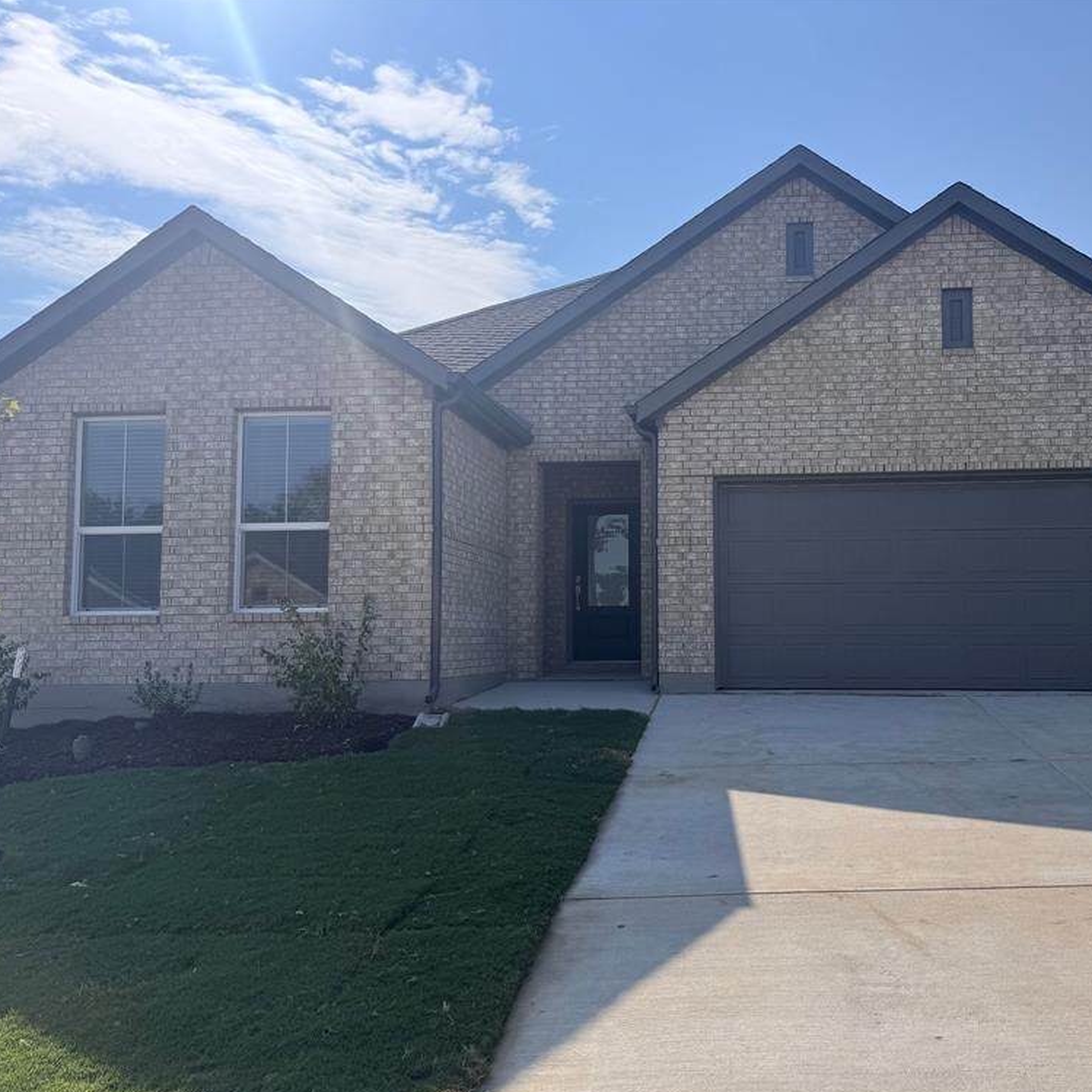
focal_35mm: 29
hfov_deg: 54.9
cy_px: 553
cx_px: 693
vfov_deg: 55.6
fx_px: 1035
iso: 80
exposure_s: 1/7092
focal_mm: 6.76
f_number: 1.78
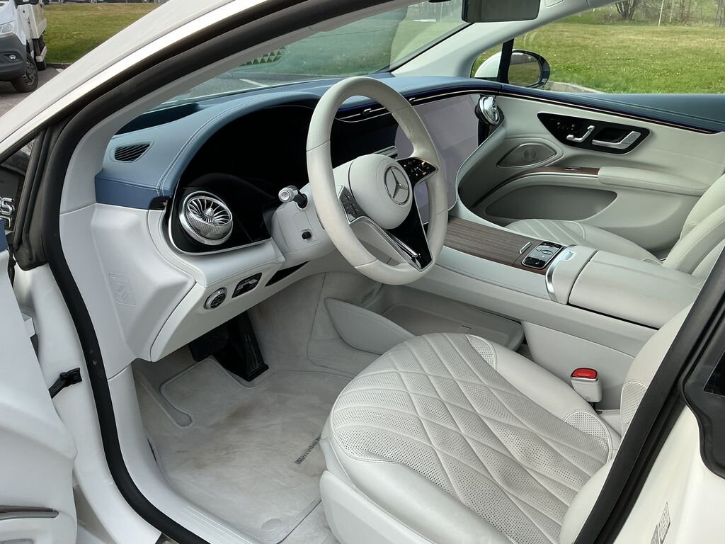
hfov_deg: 61.7
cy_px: 272
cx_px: 362
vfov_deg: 48.2
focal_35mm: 29
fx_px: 607
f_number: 1.8
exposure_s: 1/367
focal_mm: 3
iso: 25
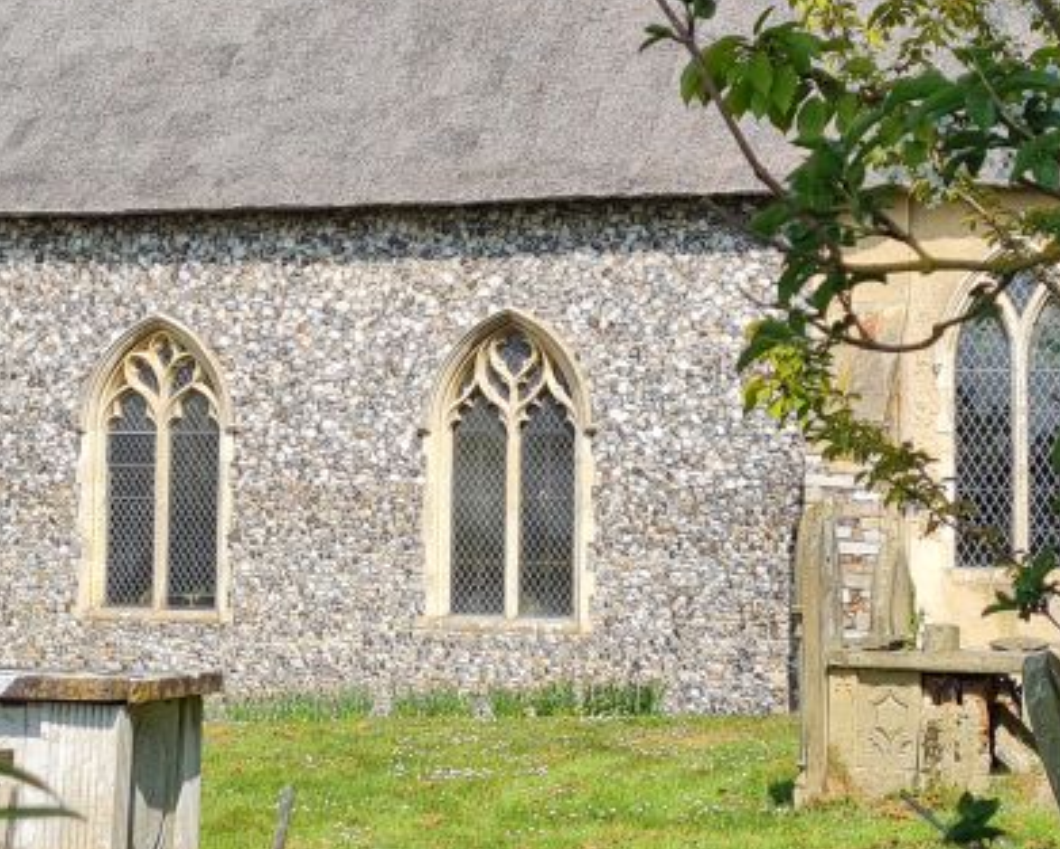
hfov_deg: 23.0
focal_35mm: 83
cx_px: 548
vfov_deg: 18.4
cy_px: 266
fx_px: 2605
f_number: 1.8
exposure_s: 1/2056
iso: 50
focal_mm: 5.4
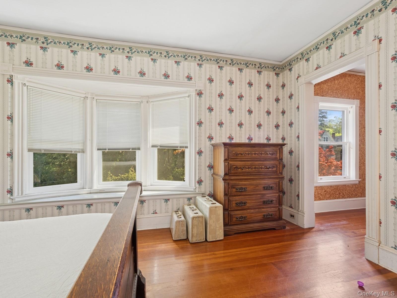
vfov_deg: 78.1
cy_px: 149
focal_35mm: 16
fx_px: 183
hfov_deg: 94.5
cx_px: 198
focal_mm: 8
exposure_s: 1/200
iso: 400
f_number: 8
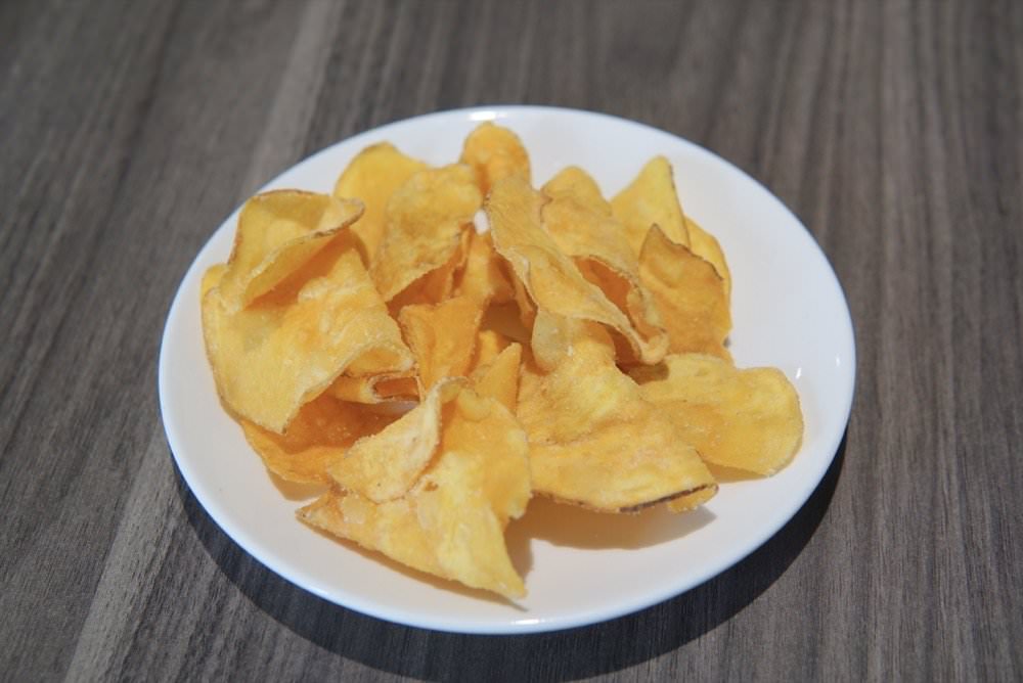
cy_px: 342
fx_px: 1279
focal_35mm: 45
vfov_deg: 29.9
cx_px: 512
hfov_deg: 43.6
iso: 250
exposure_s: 1/60
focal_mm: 30
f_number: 4
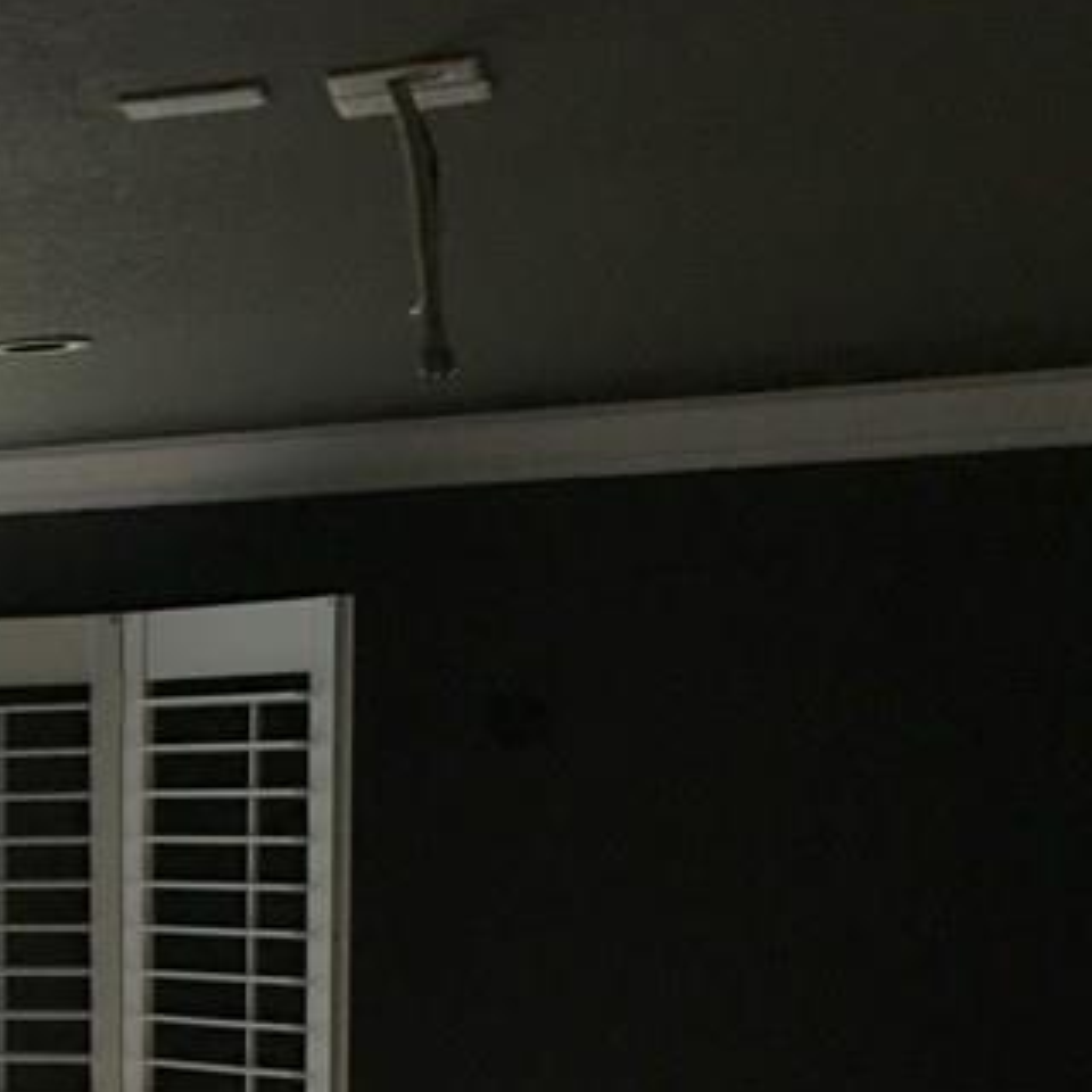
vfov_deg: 20.1
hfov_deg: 19.0
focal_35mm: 82
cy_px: 1215
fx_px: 2927
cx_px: -464
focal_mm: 4.15
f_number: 2.2
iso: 64
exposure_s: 1/15
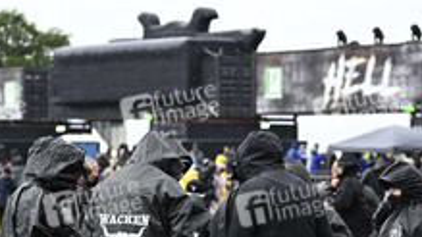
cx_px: 119
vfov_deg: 8.0
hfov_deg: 14.2
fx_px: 1689
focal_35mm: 151
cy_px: 252
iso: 64
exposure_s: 1/500
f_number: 2.8
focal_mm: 70
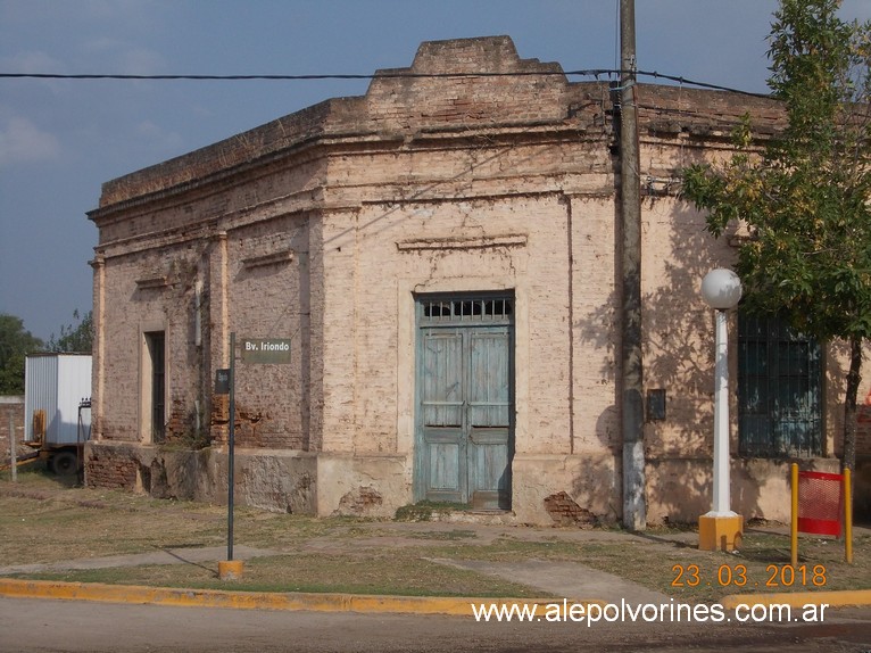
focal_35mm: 71
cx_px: 436
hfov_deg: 27.4
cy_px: 326
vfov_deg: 20.7
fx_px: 1786
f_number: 8.6
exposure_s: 1/320
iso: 80
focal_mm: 10
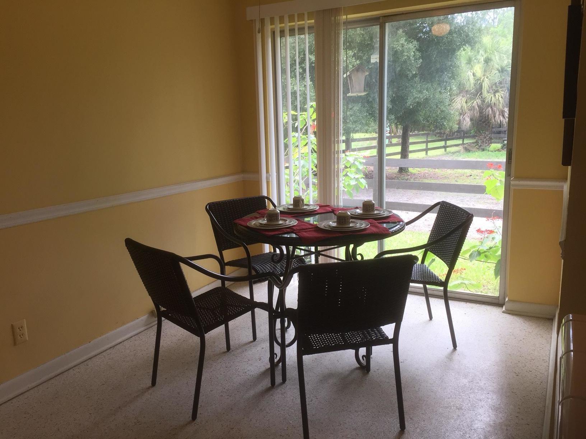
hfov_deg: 61.7
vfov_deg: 48.2
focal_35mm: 29
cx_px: 293
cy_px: 220
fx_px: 491
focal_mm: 4.15
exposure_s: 1/120
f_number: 2.2
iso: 32
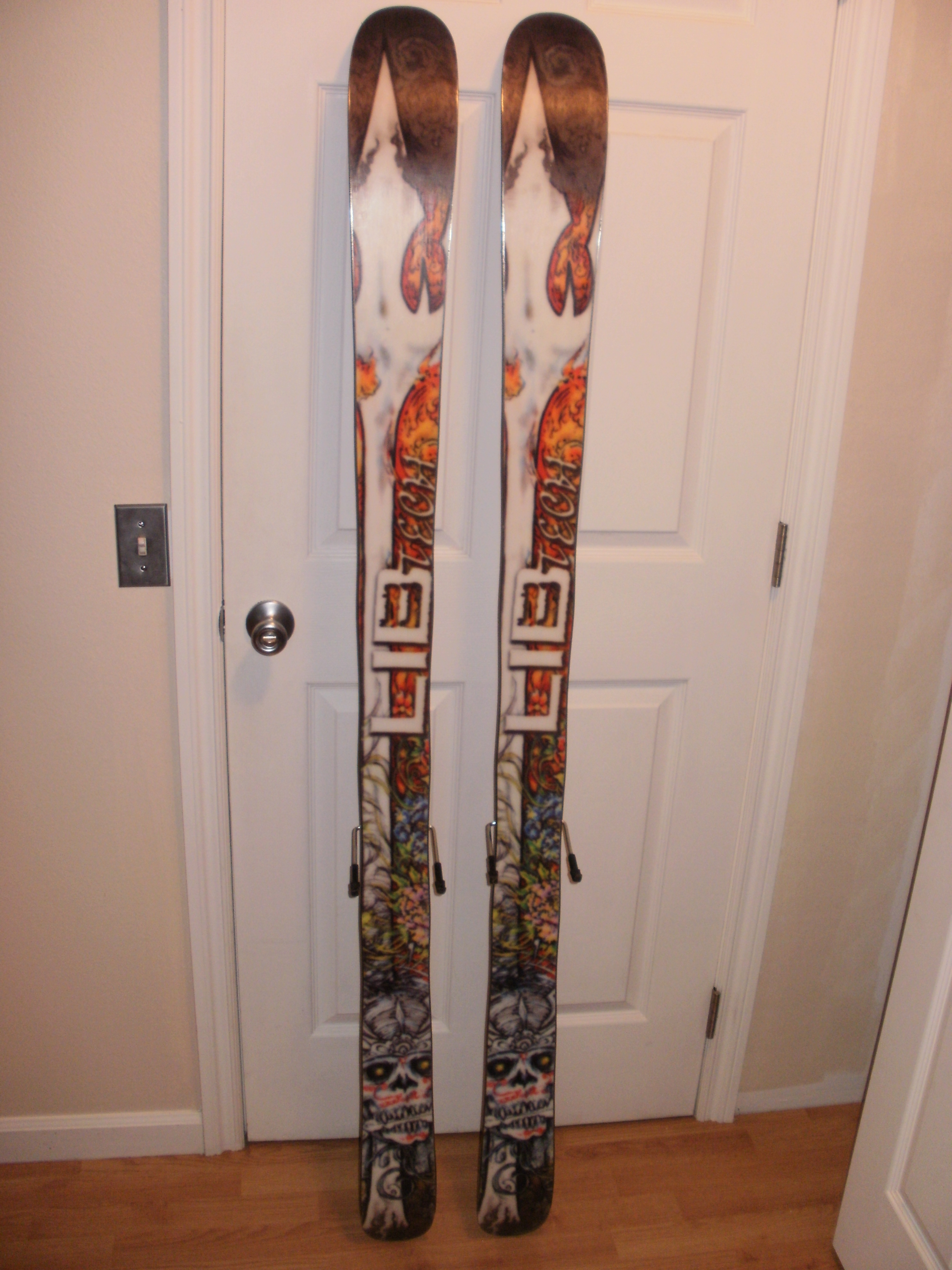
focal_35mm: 36
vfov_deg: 51.4
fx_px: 1320
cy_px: 635
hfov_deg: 39.7
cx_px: 476
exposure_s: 1/30
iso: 125
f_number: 3.5
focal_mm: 6.3
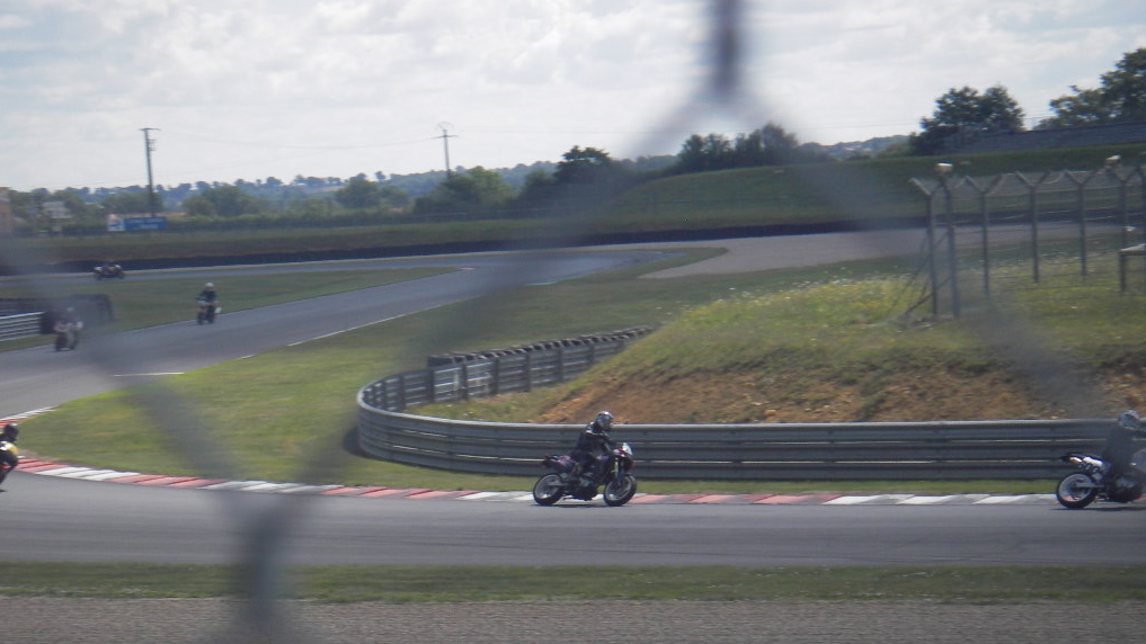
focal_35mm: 125
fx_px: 3798
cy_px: 392
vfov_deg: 9.7
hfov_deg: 17.2
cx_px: 574
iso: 50
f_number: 4
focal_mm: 18.9
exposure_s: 1/400
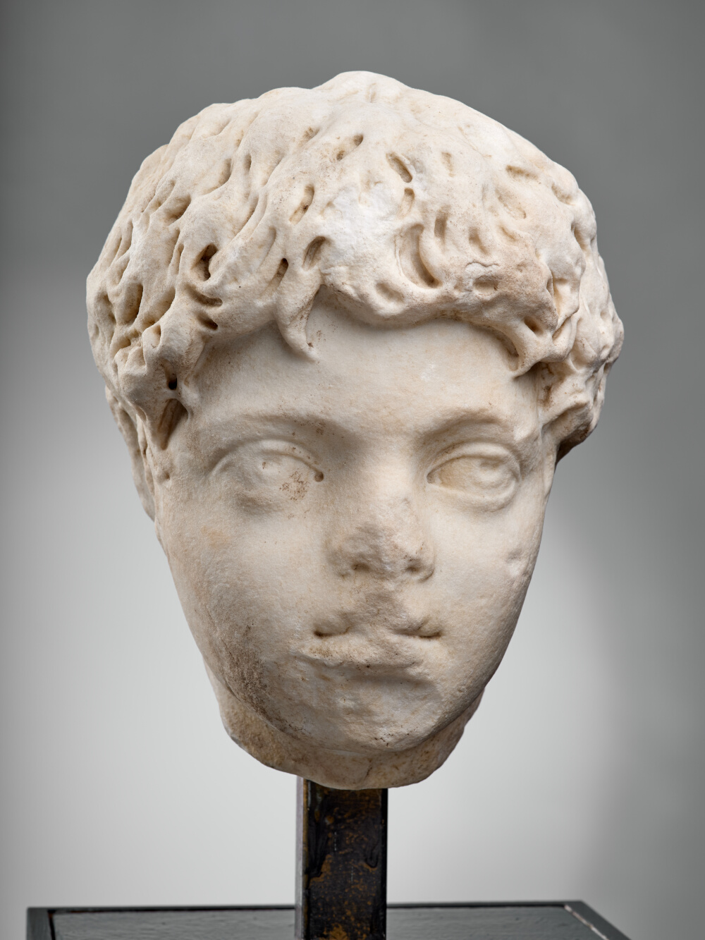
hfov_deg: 23.3
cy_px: 470
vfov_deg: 30.7
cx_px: 352
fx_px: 1710
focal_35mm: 63
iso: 100
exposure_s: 1/125
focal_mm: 80
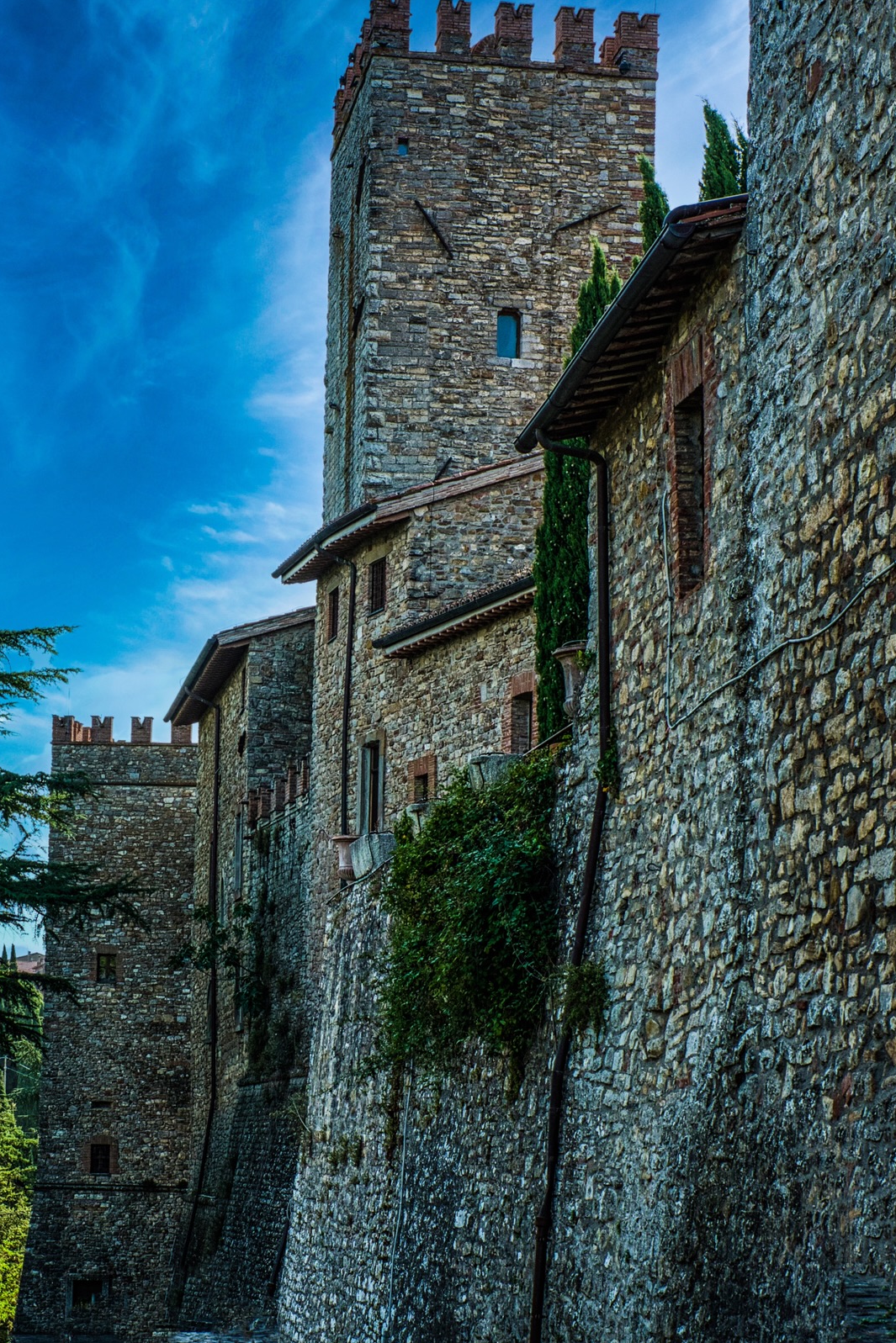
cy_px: 821
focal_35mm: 76
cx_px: 315
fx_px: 2826
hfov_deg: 18.0
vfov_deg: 26.7
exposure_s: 1/250
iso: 400
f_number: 6.3
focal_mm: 35
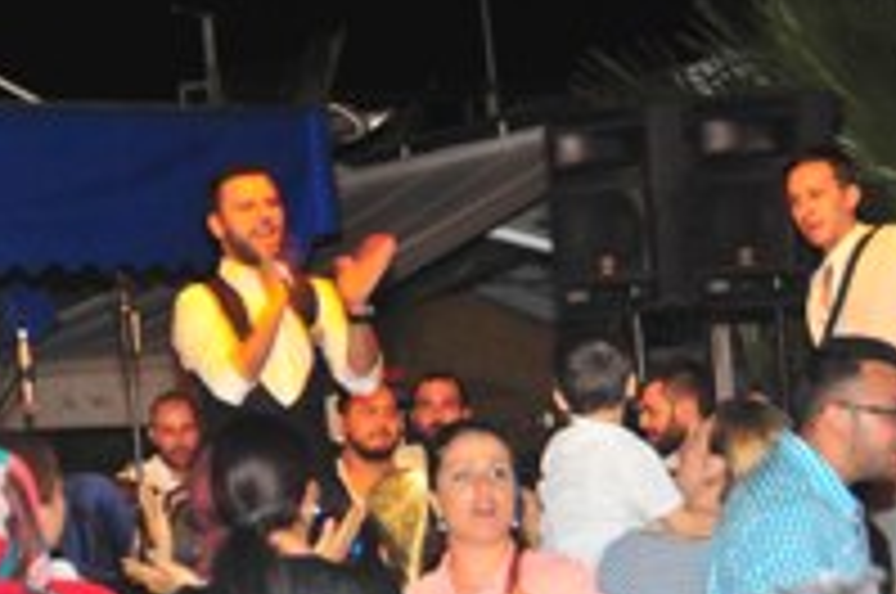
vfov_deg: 5.4
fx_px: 6290
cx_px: 135
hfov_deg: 8.1
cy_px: 472
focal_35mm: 253
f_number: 5
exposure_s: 1/25
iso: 800
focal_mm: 75
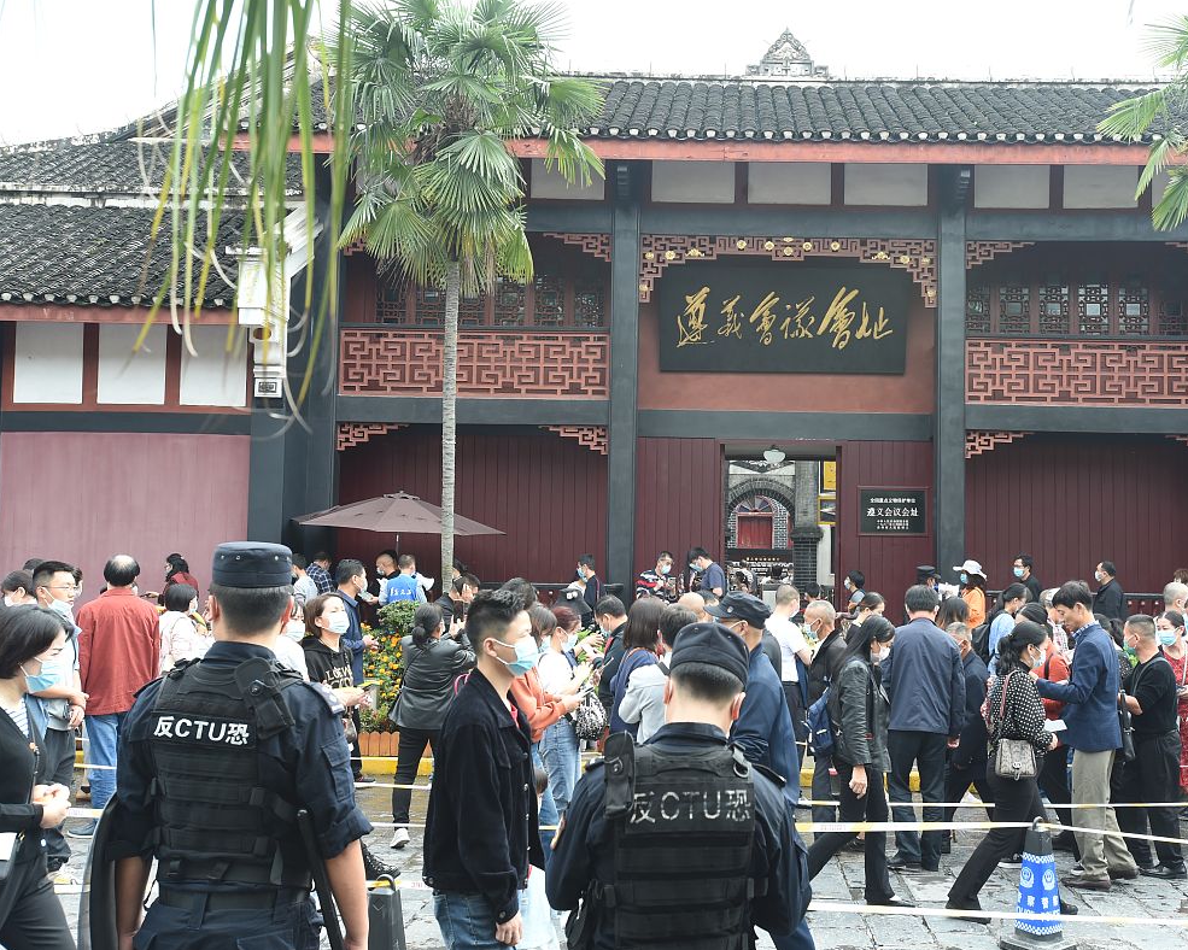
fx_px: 1406
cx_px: 720
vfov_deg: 37.3
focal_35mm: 40
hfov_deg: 45.5
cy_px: 473
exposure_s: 1/250
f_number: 8
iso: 800
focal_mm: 35
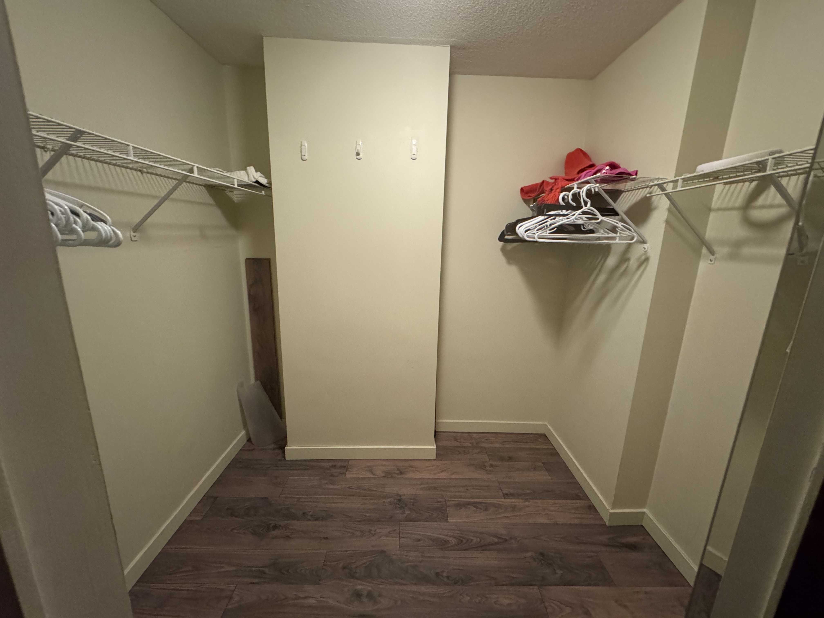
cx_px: 412
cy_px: 309
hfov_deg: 102.1
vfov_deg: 85.7
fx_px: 333
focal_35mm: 14
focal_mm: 2.22
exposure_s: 1/60
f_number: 2.2
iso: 1000
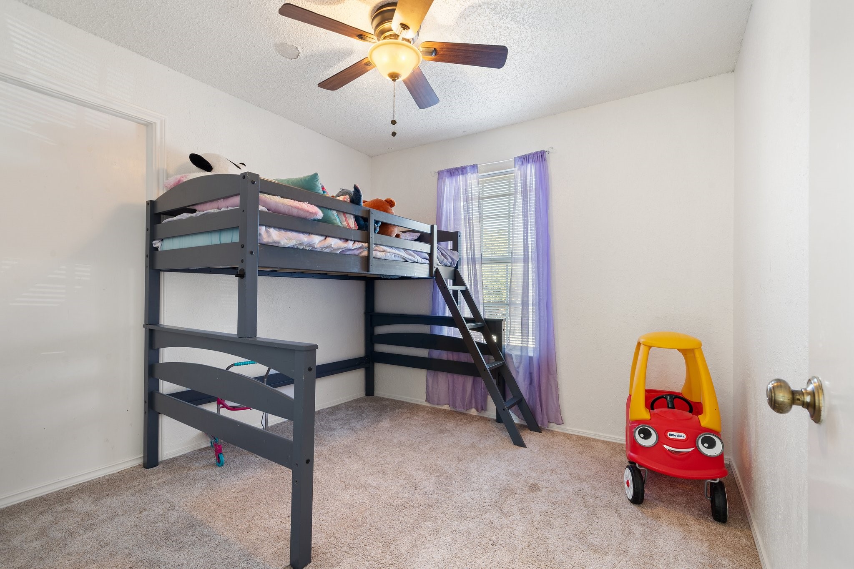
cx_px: 427
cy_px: 284
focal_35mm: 16
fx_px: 379
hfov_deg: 96.7
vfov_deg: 73.7
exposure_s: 2
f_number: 9.5
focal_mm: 16
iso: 320
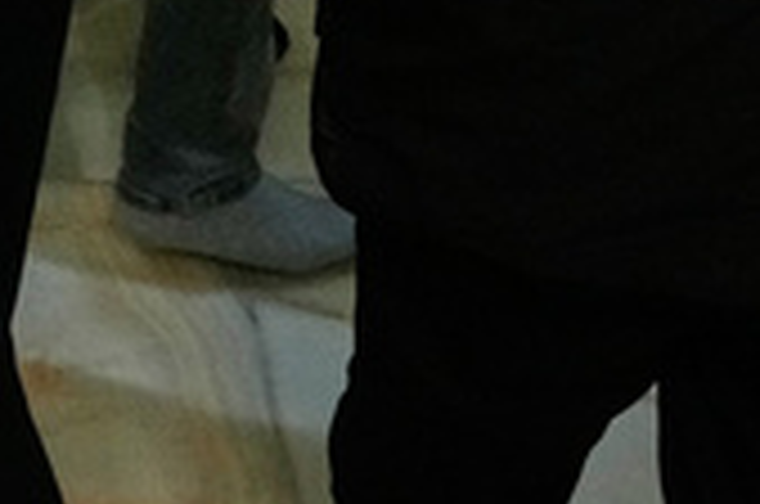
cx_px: -333
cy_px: -1015
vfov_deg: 7.2
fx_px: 3582
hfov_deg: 11.7
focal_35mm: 170
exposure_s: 1/500
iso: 5000
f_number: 5
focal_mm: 28
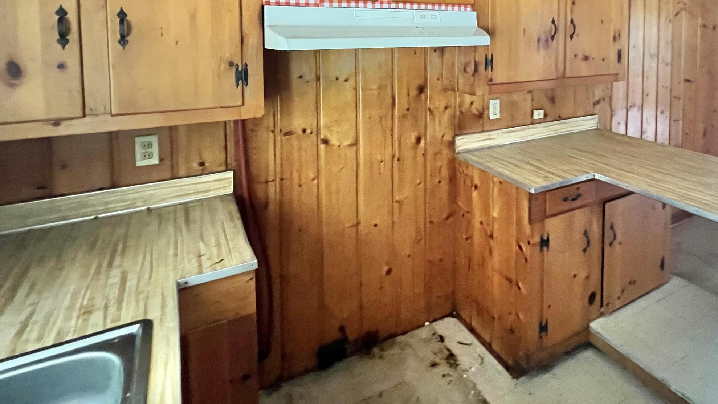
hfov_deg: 78.8
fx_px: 419
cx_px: 474
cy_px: 57
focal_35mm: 22
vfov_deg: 47.4
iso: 1000
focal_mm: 1.57
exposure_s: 1/51
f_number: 1.8
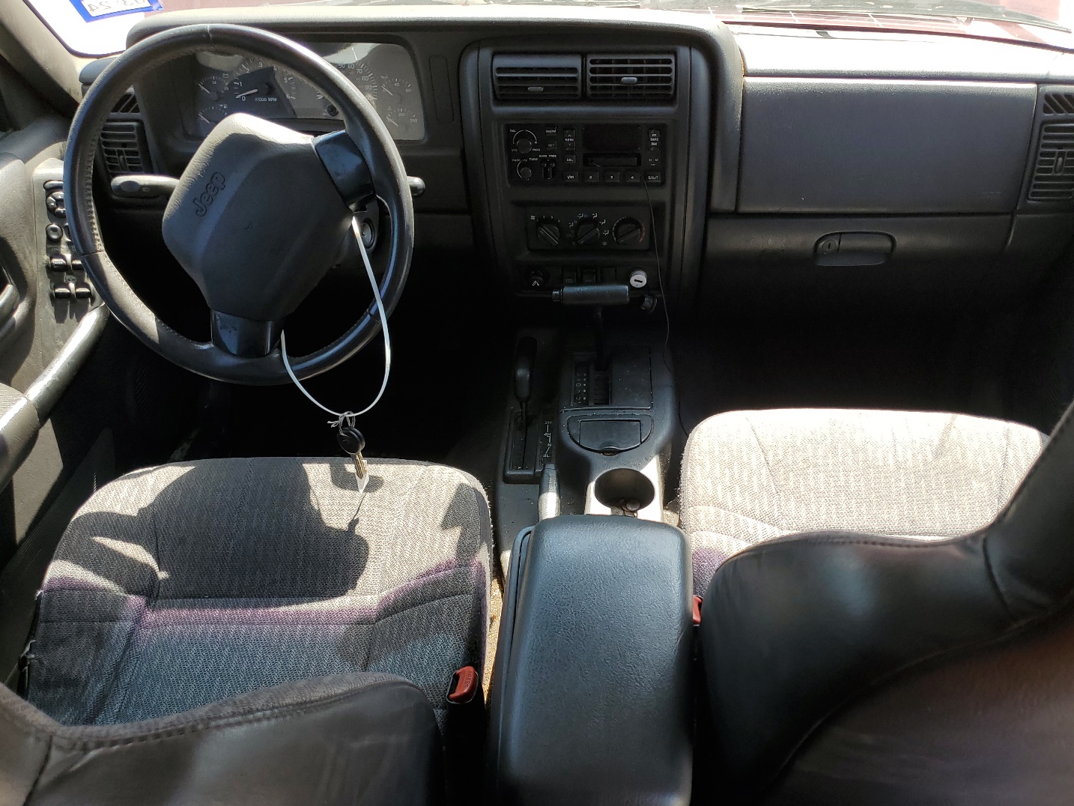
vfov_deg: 48.2
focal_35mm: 29
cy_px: 431
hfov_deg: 61.6
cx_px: 583
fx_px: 900
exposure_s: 1/333
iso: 50
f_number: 1.5
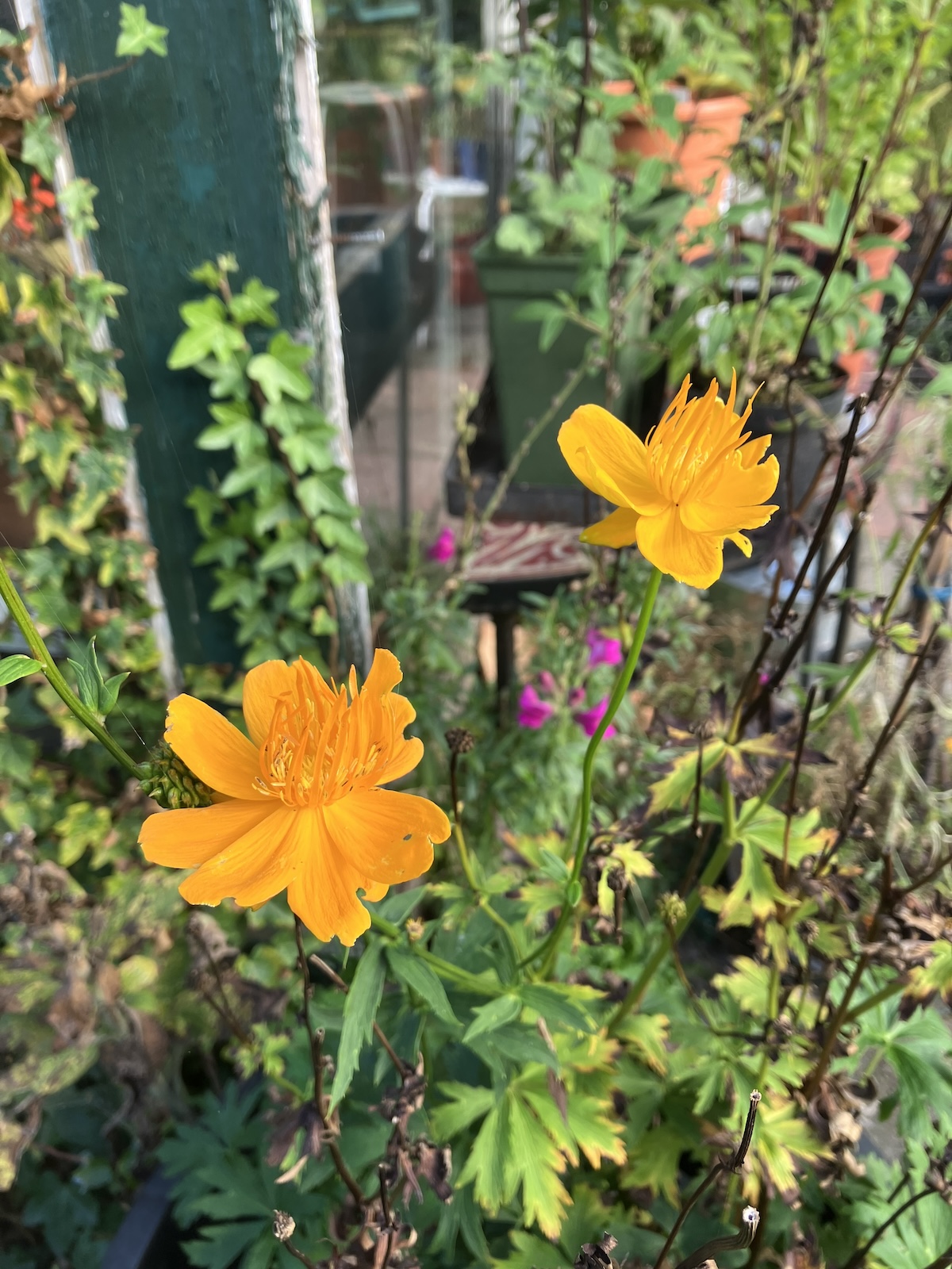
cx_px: 476
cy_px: 634
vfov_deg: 63.4
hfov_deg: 49.7
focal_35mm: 28
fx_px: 1027
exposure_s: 1/126
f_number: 1.8
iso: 20
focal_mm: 3.99
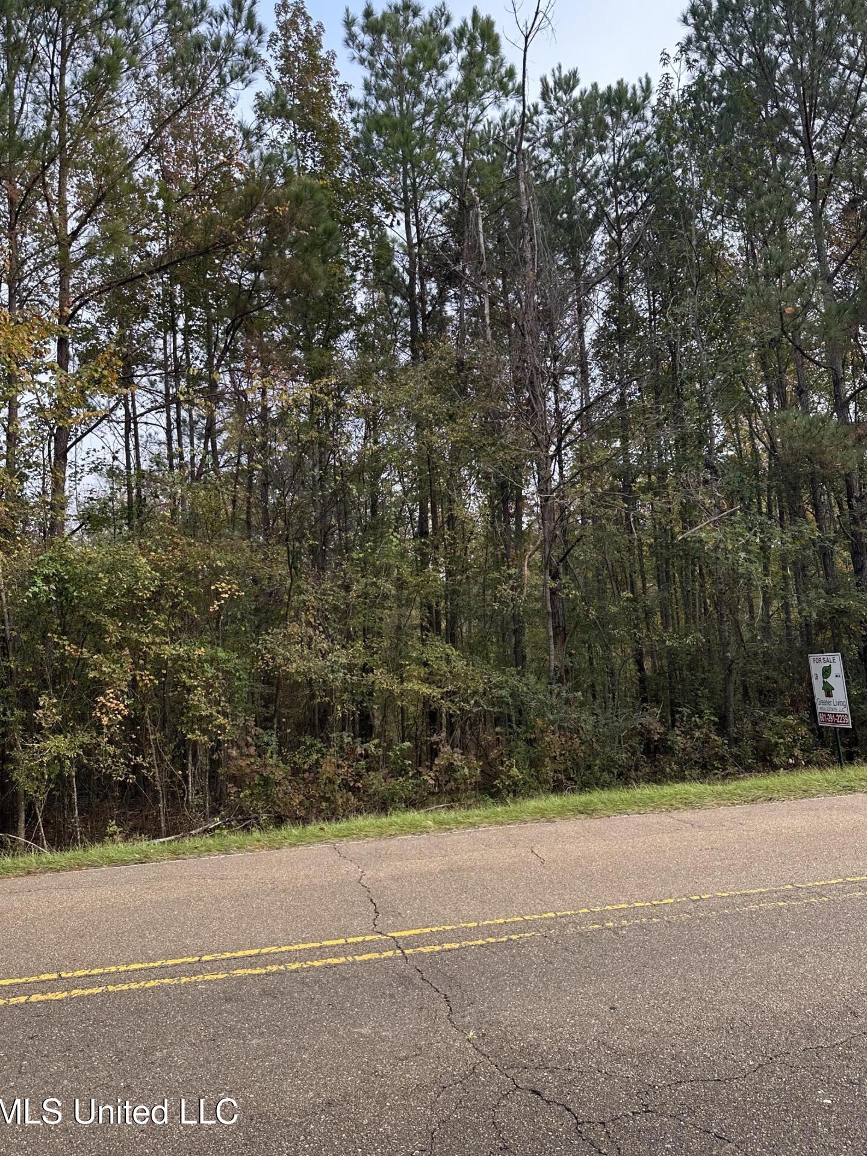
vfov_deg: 69.4
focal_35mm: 25
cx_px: 443
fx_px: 835
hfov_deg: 54.9
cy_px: 565
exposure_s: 1/521
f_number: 1.78
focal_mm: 6.86
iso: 80
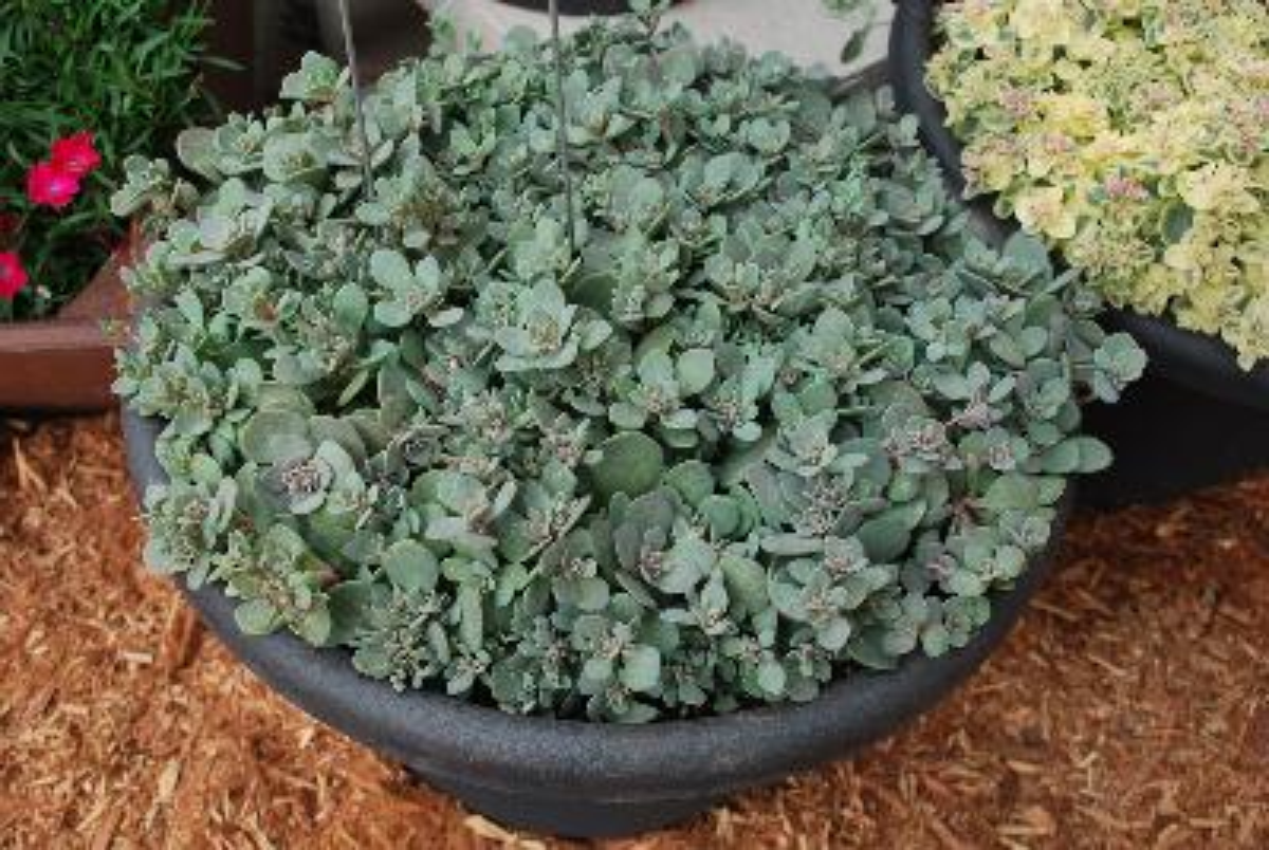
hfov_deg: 57.2
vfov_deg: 40.1
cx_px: 634
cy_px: 425
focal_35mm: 33
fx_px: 1165
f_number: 7.1
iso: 200
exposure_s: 1/60
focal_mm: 22
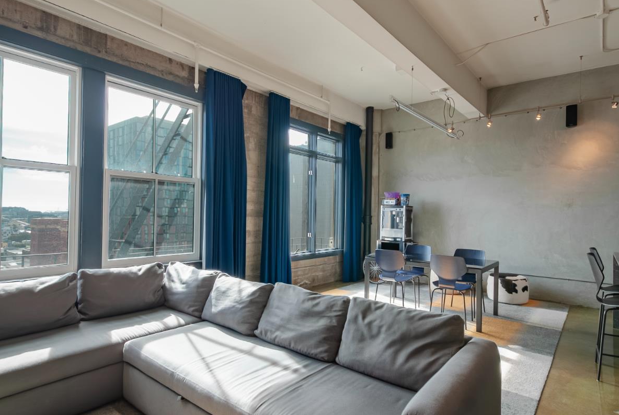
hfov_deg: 86.8
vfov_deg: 64.7
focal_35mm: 19
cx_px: 316
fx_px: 327
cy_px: 209
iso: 400
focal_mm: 10
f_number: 5.6
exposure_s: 1/400
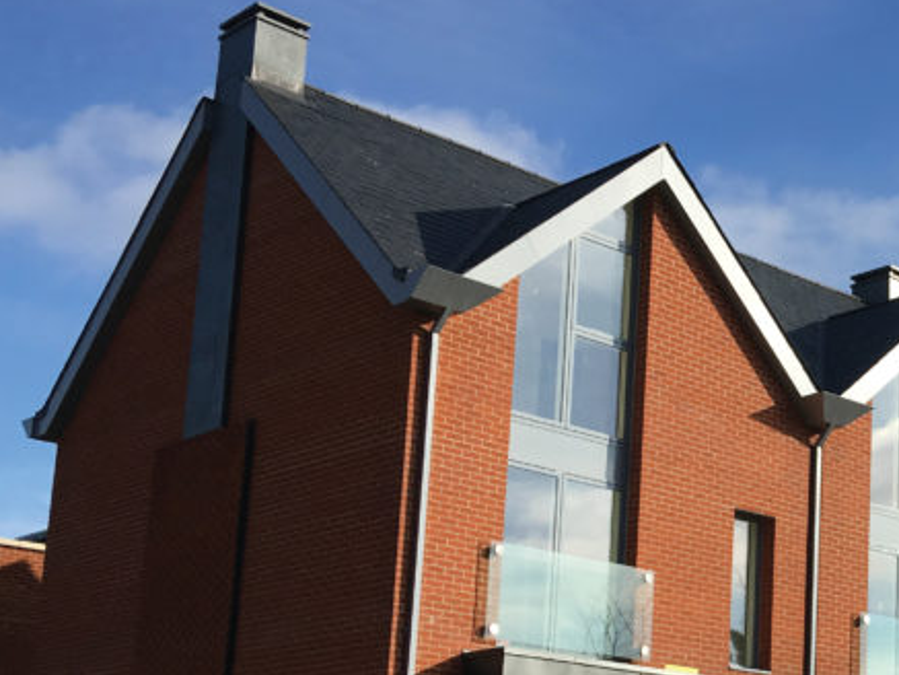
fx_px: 1766
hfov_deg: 26.7
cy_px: 566
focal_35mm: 68
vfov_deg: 21.3
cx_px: 936
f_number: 2.2
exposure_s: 1/2024
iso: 25
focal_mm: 4.15
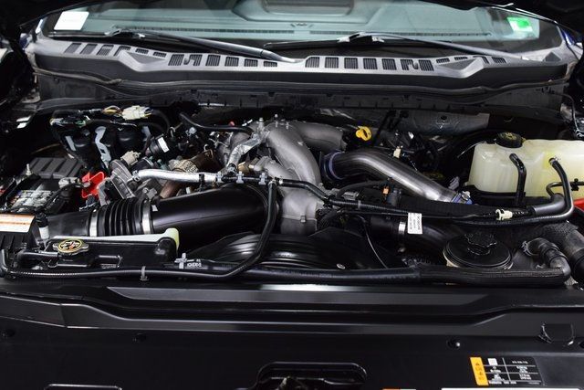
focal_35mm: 36
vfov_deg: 36.9
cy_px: 195
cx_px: 292
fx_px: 584
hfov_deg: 53.1
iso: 1600
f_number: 3.5
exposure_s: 1/60
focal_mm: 24
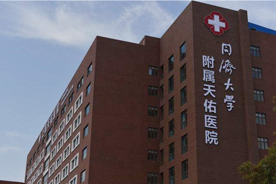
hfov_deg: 39.6
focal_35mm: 50
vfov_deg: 27.0
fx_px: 383
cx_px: 138
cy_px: 92
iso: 125
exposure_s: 1/2000
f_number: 2.8
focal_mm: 50
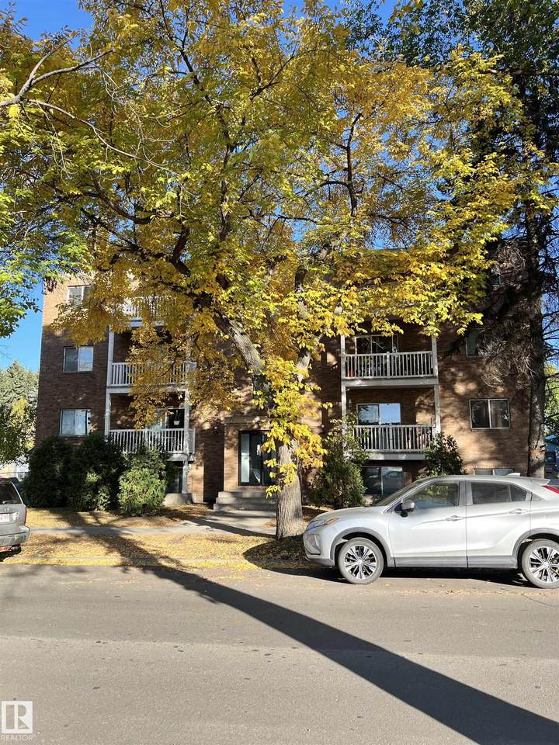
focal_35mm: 26
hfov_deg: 53.1
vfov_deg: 67.3
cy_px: 372
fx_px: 560
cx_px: 280
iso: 50
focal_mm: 5.7
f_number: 1.5
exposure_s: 1/748
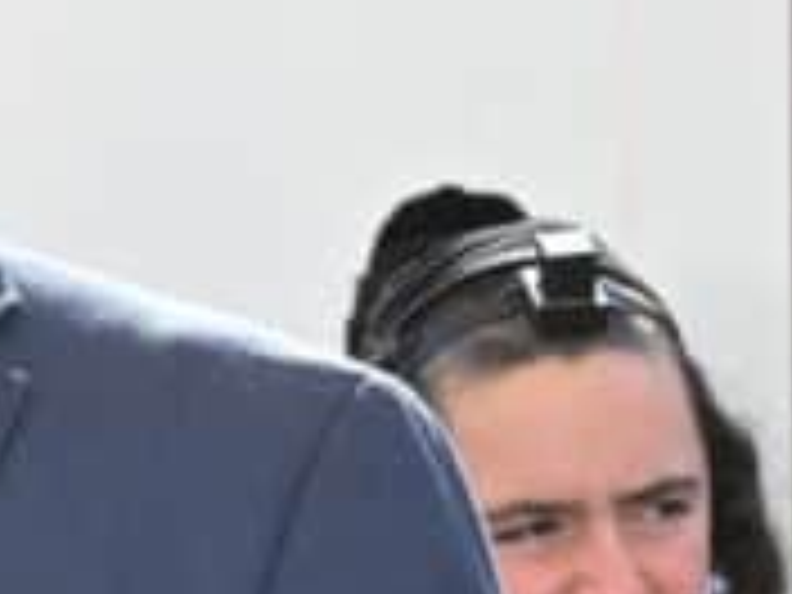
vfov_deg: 5.1
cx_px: -652
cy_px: 380
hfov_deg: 6.6
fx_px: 6658
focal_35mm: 291
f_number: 6.3
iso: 100
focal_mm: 35
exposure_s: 1/160
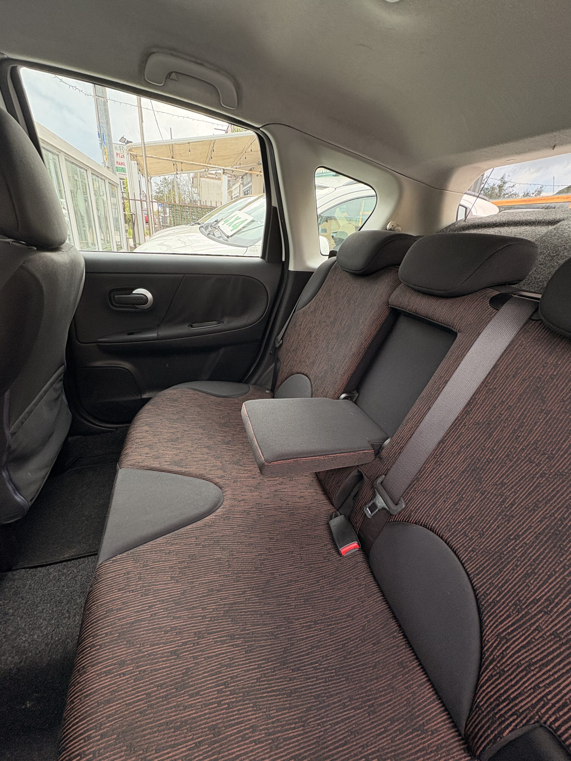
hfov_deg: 85.7
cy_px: 380
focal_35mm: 14
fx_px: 308
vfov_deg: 102.1
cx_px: 286
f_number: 2.2
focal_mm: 2.22
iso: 200
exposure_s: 1/99
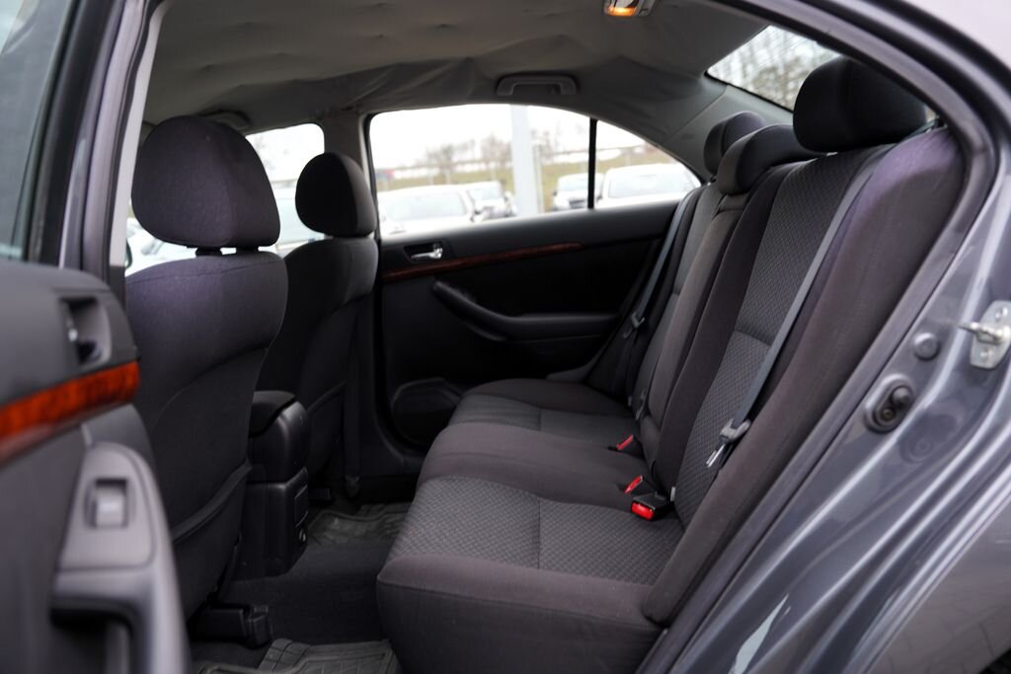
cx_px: 506
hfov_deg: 65.5
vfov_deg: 46.4
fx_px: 786
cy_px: 337
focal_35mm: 28
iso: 160
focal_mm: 28
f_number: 2.8
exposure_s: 1/30
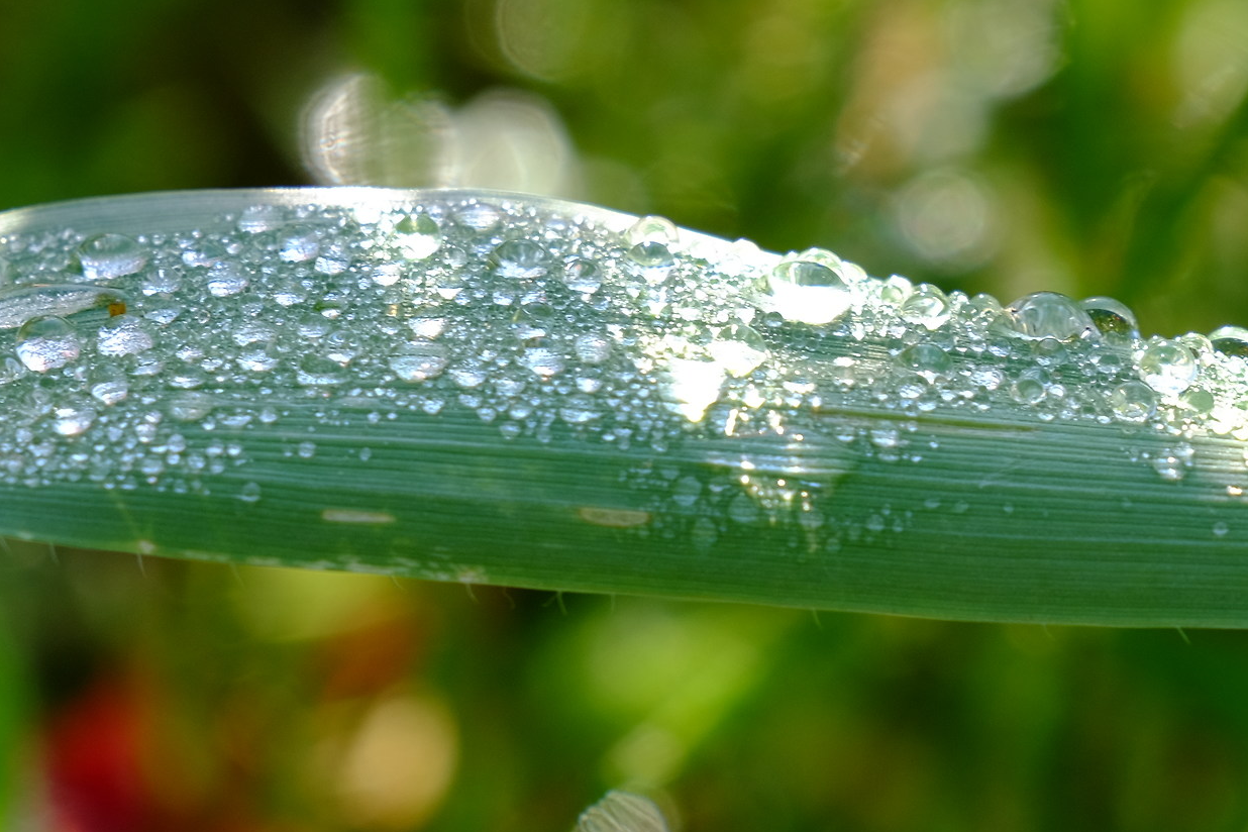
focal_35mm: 338
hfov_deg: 6.1
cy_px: 580
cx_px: 1128
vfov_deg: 4.1
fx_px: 11716
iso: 200
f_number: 11
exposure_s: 1/42
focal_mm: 116.1
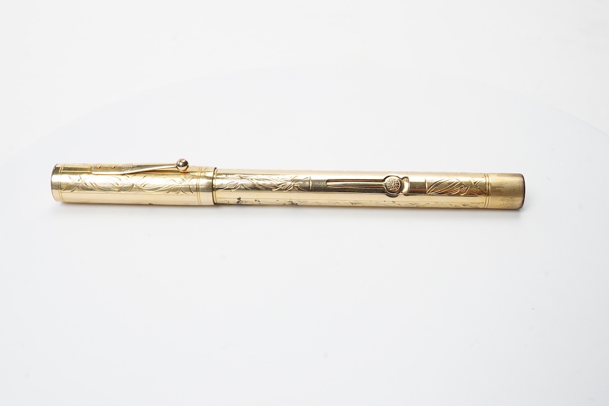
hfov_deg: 43.6
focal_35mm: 45
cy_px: 203
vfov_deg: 29.9
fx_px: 761
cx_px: 304
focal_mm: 30
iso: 640
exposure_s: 1/100
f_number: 22
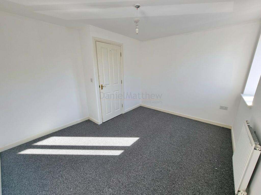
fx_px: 98
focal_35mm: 13
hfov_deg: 106.2
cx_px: 130
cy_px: 98
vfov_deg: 89.9
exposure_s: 1/244
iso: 50
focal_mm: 2.2
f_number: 2.2
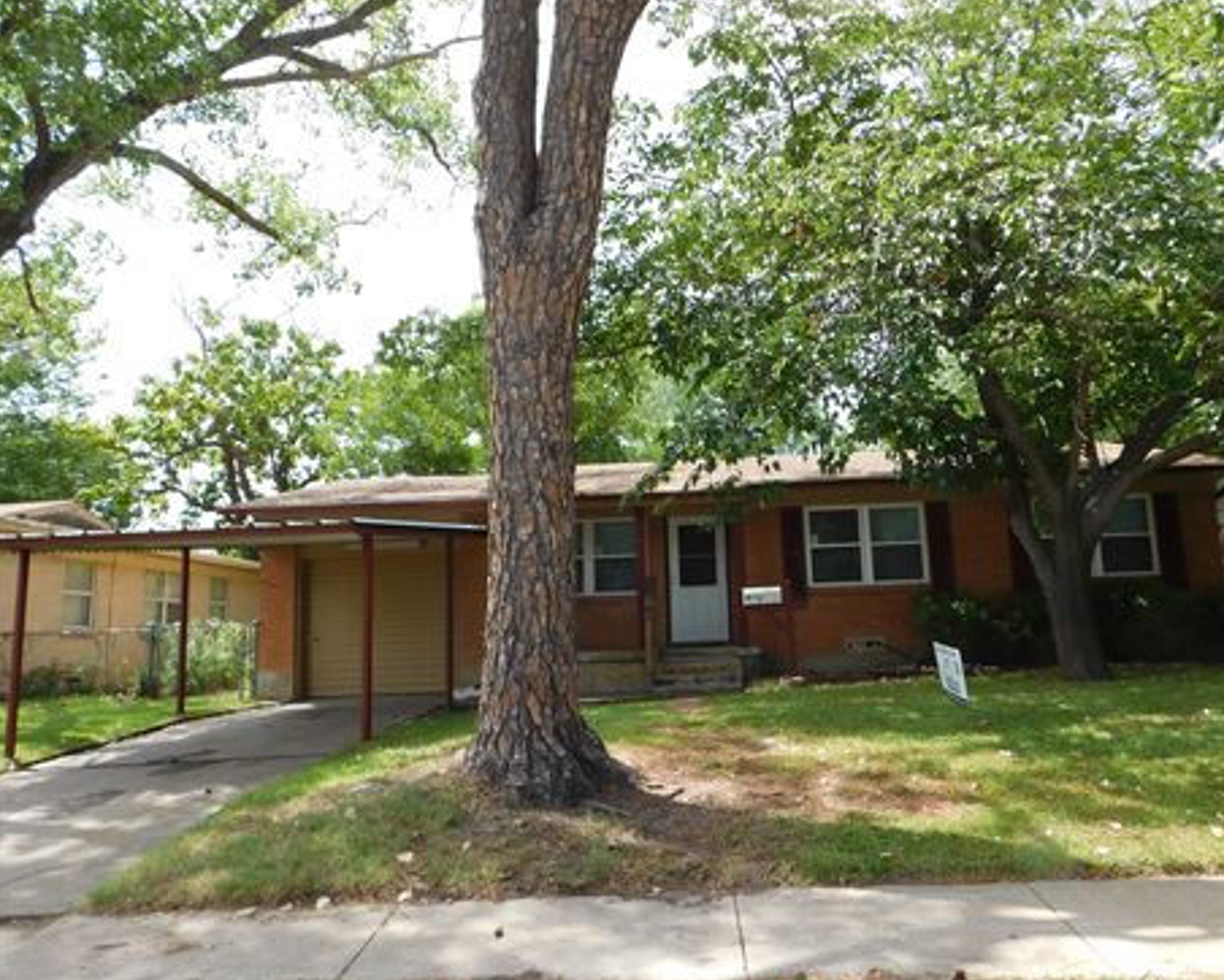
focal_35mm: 27
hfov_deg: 63.9
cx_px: 672
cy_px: 478
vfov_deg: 53.2
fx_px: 979
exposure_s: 1/500
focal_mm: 4.5
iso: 125
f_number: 3.1
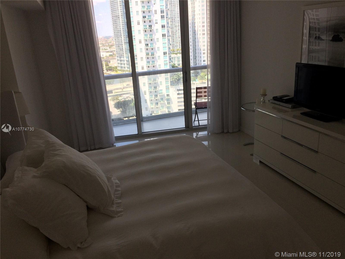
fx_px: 289
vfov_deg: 48.2
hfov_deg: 61.7
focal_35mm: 29
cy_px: 130
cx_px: 172
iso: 32
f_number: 2.2
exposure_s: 1/336
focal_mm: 4.15
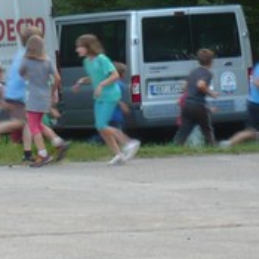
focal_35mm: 369
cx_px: -78
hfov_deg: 4.7
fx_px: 3124
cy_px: 28
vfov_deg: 4.7
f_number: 4.6
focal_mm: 14.8
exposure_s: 1/30
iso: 100
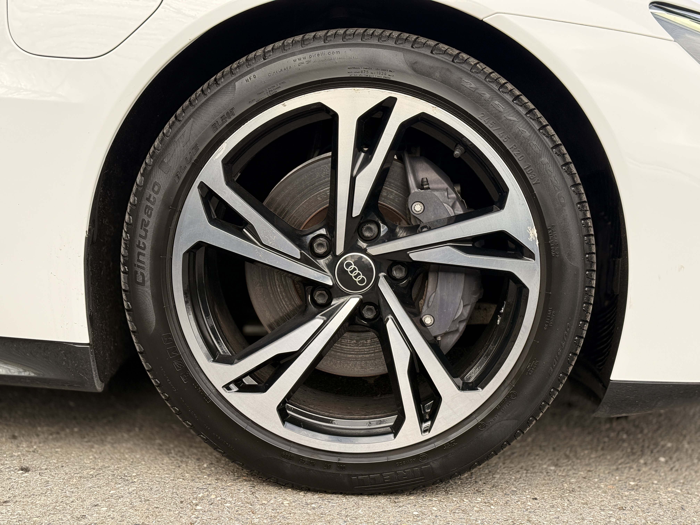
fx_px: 971
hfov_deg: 39.7
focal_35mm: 48
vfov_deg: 30.3
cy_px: 262
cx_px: 350
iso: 80
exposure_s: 1/466
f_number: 1.78
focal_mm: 6.76
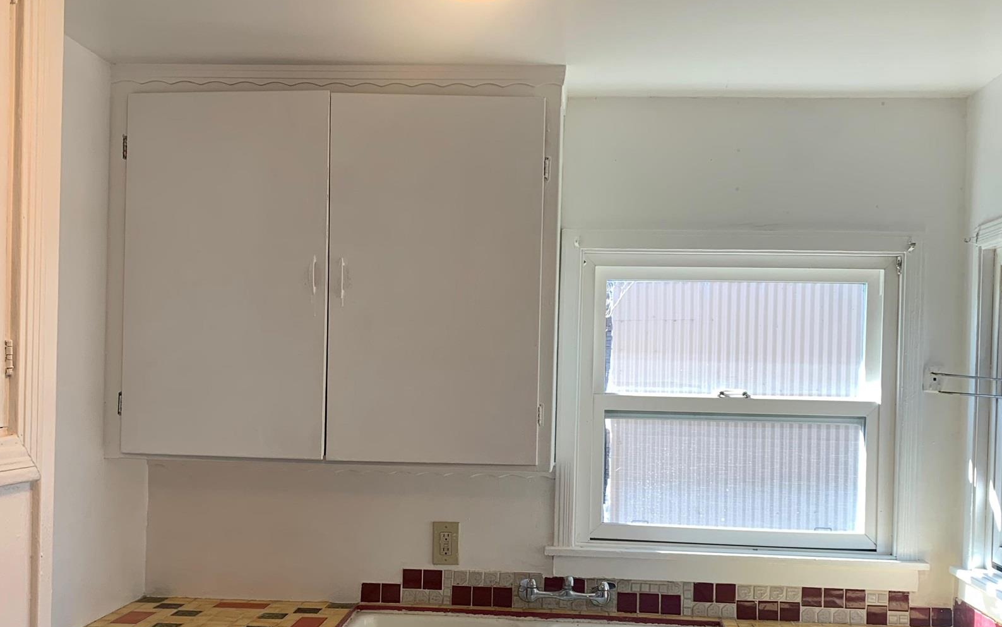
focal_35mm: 40
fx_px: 1092
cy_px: 391
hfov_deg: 49.3
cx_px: 495
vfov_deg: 31.9
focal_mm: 4.25
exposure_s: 1/120
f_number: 1.8
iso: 25
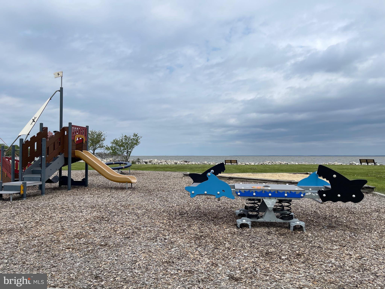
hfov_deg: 69.4
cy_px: 144
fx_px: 278
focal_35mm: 25
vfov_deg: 54.9
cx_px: 192
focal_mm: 5.1
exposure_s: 1/7407
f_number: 1.6
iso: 32
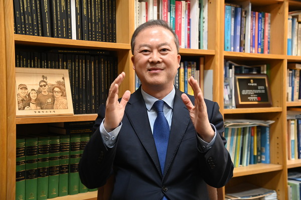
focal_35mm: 50
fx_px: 418
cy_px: 100
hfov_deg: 39.6
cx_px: 150
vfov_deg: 26.9
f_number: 4
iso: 3200
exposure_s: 1/250
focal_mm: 50
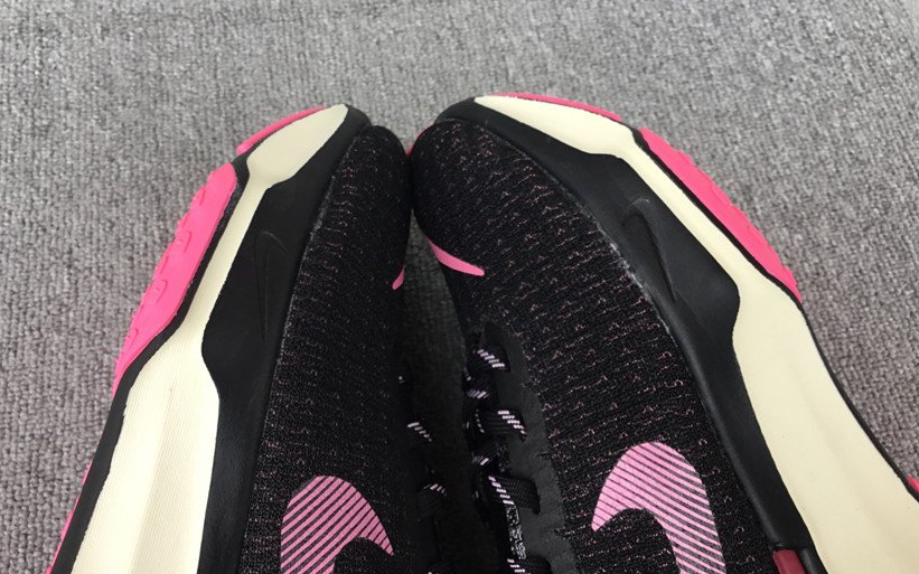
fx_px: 902
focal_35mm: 36
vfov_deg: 35.3
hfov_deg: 54.0
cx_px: 424
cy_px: 256
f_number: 2.4
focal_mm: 3.3
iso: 25
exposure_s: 1/50
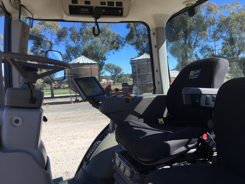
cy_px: 92
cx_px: 122
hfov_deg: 61.7
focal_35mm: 29
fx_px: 205
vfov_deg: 48.2
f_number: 2.2
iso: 25
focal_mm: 4.15
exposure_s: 1/680
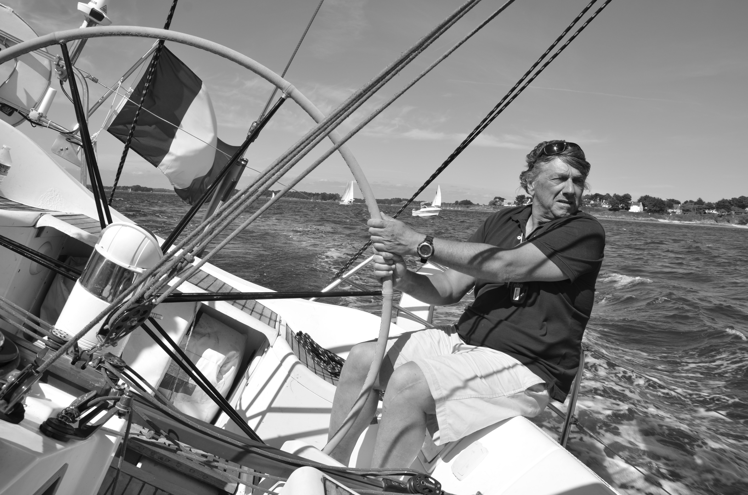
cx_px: 374
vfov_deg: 47.7
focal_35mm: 27
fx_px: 560
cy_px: 248
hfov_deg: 67.5
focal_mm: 18
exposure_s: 1/250
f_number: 8
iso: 100
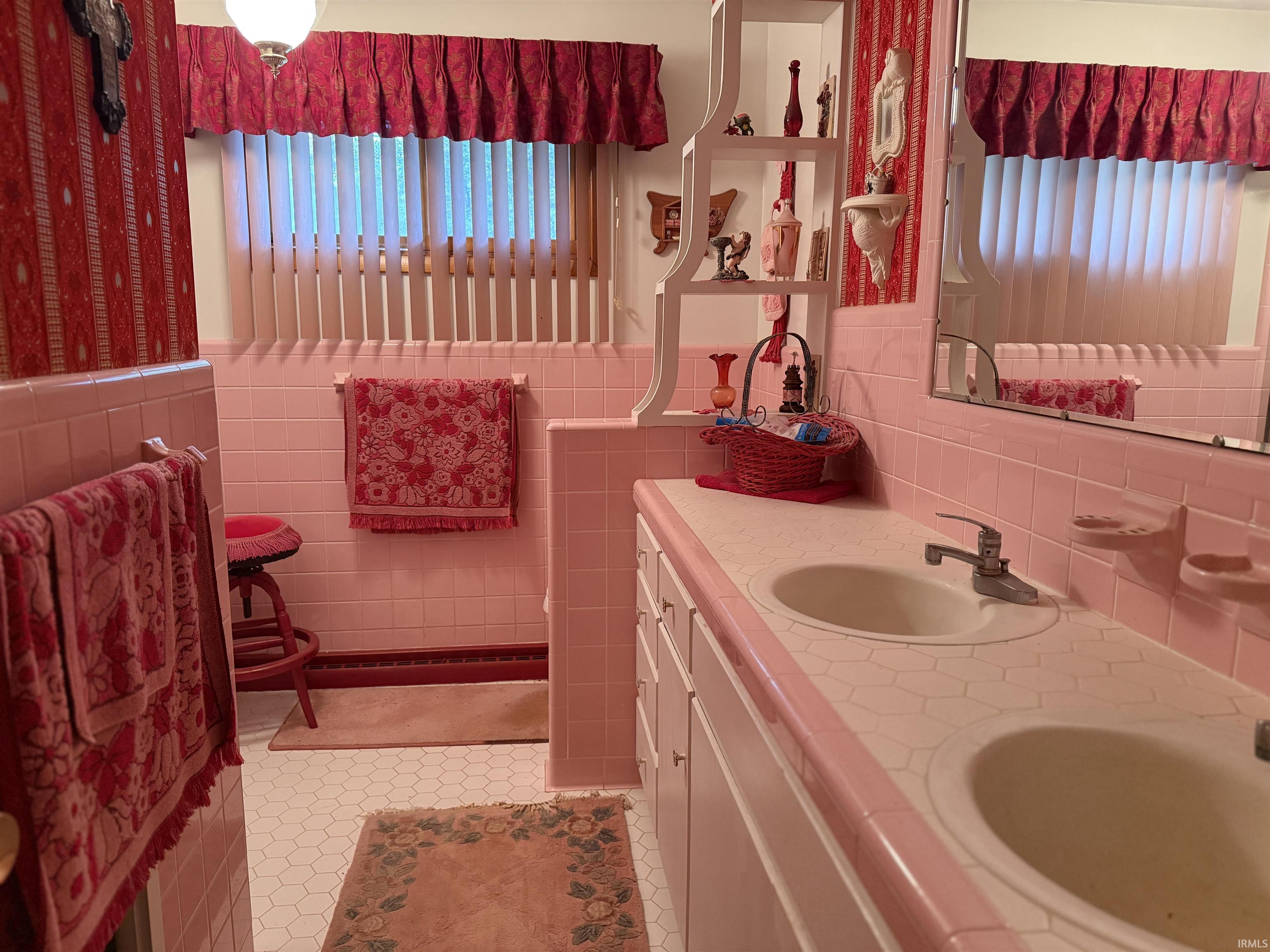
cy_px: 476
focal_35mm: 24
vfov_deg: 56.8
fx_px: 881
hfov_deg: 71.6
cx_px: 635
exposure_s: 1/60
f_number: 1.78
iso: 500
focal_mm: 6.76
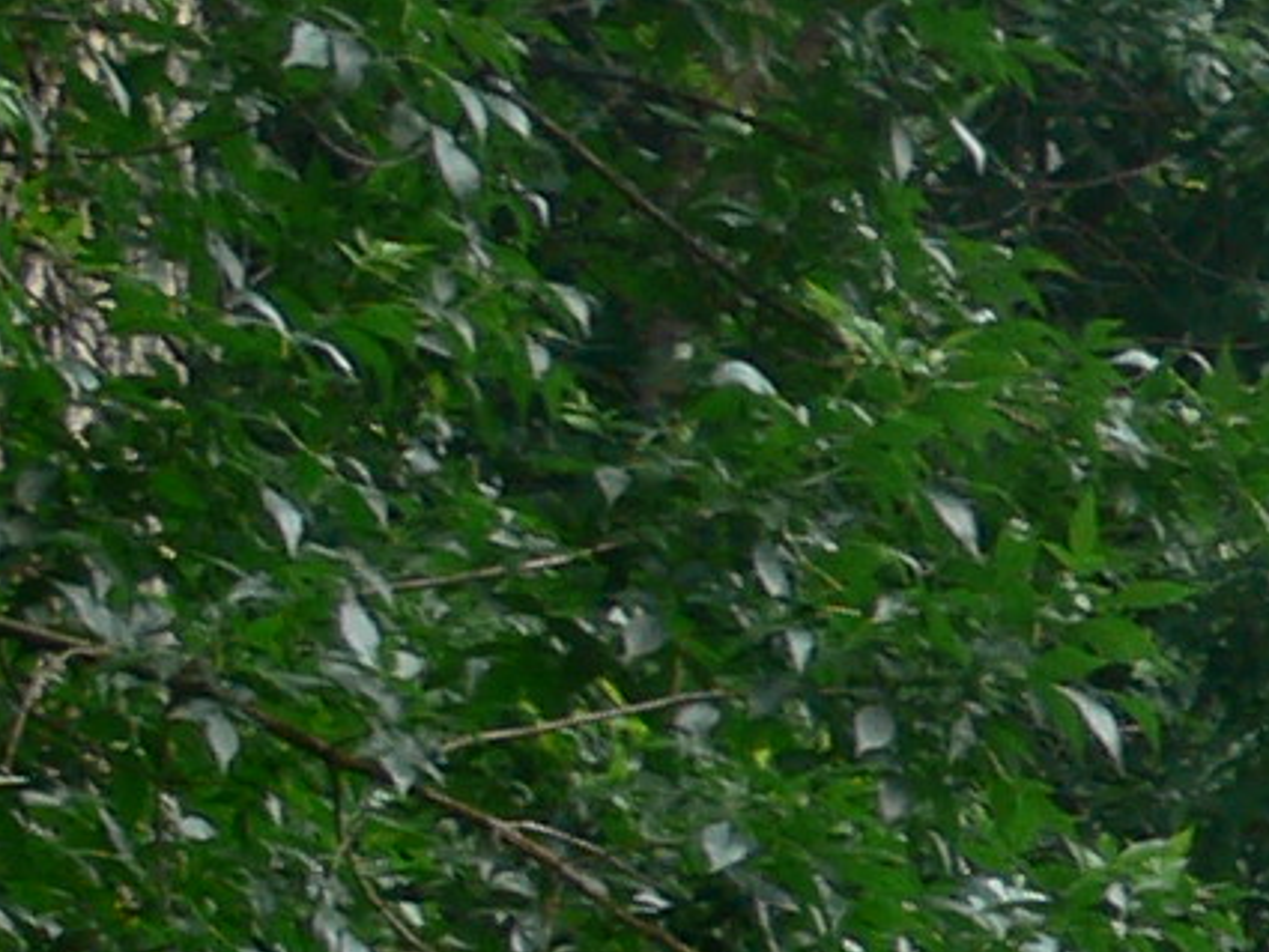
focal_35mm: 576
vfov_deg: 2.6
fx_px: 21122
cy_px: 1095
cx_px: 4198
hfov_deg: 3.3
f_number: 5
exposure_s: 1/100
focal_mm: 16
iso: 80
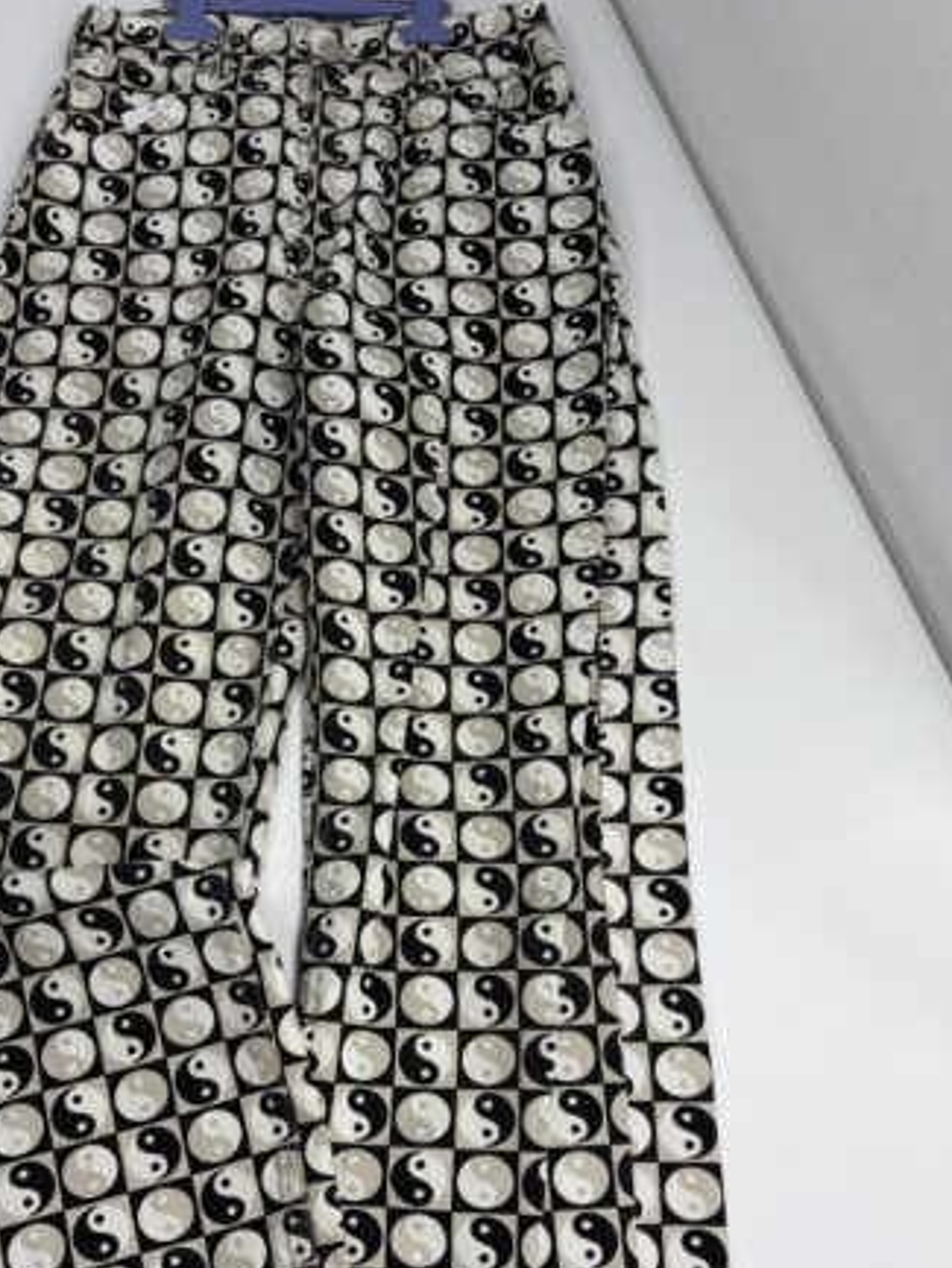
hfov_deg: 39.6
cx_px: 404
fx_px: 1319
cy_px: 712
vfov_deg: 51.2
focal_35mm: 36
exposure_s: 1/397
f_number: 1.6
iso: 50
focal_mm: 5.96
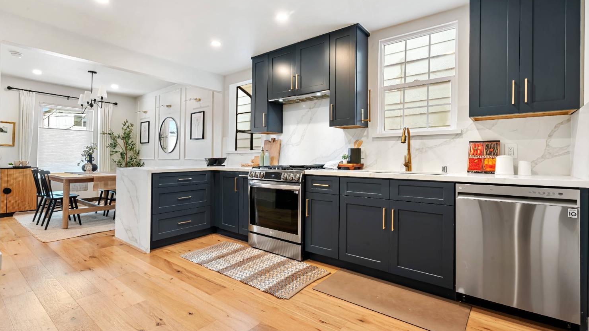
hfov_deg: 95.9
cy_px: 156
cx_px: 292
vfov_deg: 63.9
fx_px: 266
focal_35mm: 17
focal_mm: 16
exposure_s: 1/1.25
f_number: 14
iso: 250
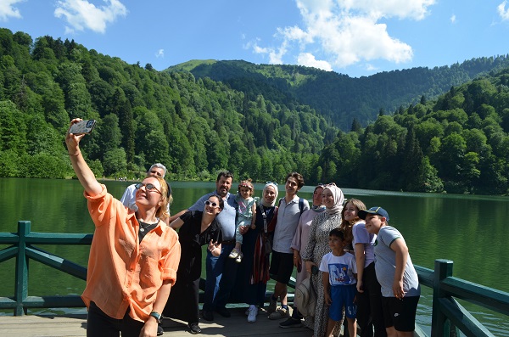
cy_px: 168
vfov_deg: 47.7
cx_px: 254
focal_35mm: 27
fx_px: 381
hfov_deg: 67.5
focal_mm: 18
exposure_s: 1/250
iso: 140
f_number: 8
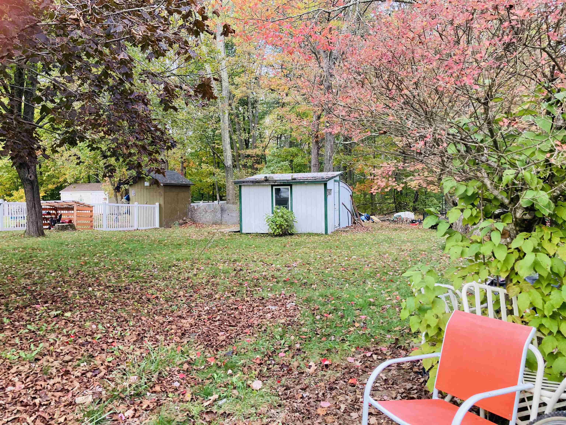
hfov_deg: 63.4
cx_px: 283
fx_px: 458
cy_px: 212
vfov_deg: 49.7
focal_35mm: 28
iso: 50
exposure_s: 1/121
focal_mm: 3.99
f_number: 1.8
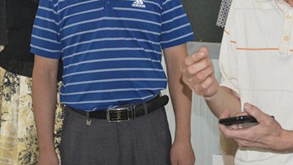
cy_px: -4
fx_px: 1360
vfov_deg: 6.9
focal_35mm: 175
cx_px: 149
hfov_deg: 12.3
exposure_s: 1/60
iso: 2000
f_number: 5
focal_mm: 50
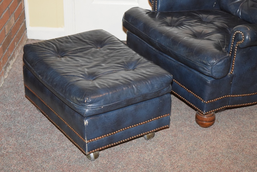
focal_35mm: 82
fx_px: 589
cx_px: 128
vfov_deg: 16.6
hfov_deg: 24.6
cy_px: 86
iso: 3200
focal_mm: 55
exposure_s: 1/60
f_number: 5.6
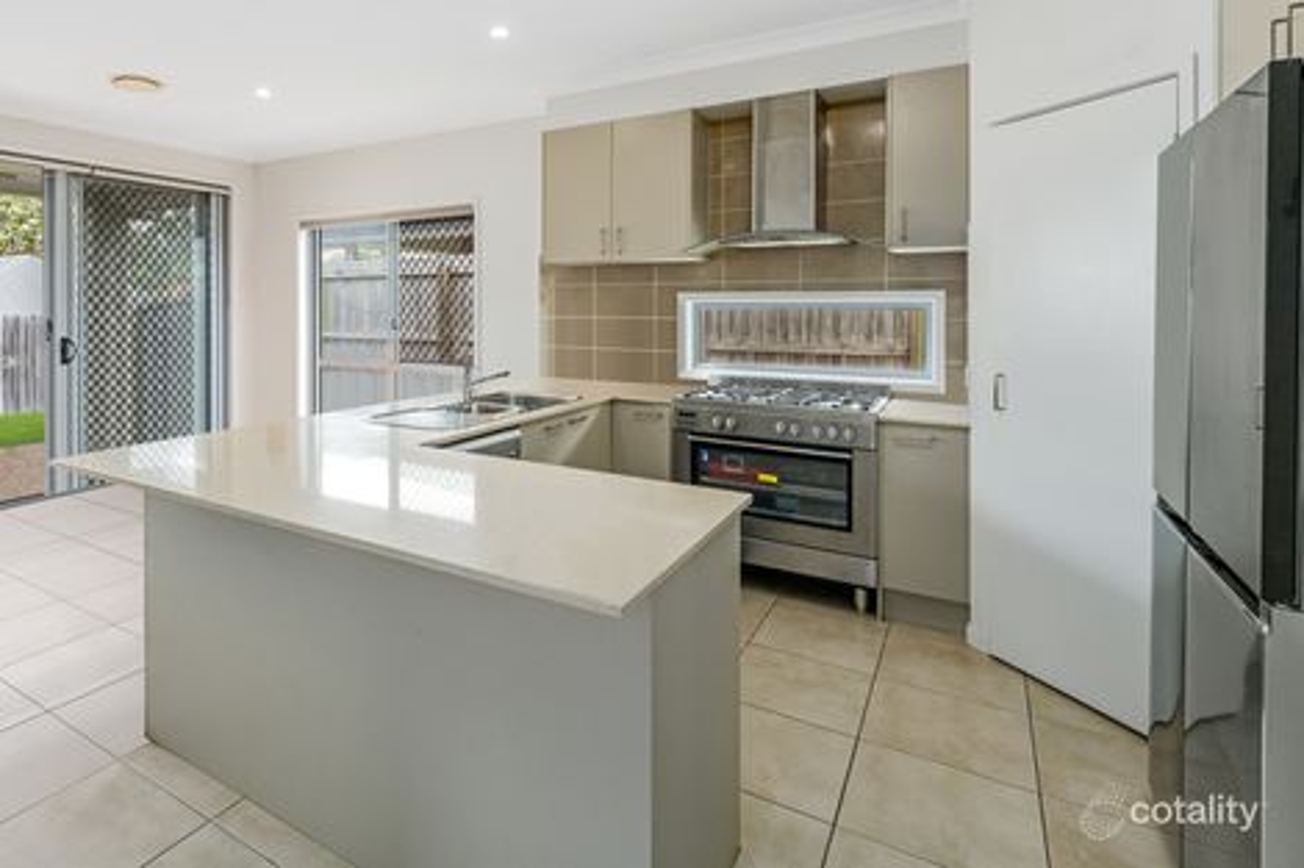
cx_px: 652
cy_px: 434
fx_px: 507
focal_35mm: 14
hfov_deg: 104.3
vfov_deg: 81.2
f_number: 11
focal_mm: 14
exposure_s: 1/100
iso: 400
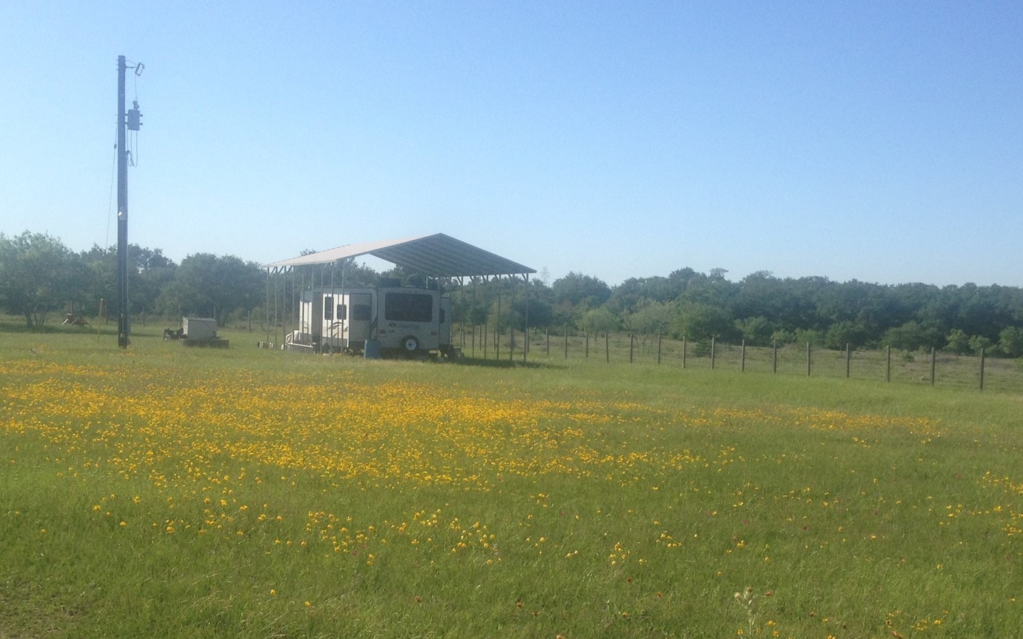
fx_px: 1533
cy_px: 459
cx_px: 634
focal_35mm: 55
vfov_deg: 23.4
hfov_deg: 36.7
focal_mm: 4.28
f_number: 2.4
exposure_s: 1/1842
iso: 50
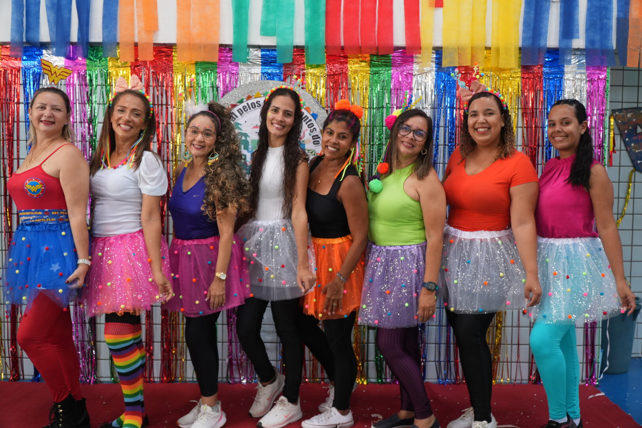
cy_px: 214
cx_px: 321
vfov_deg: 36.9
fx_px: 642
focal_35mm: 36
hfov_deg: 53.1
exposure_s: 1/125
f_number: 4
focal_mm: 24
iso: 640
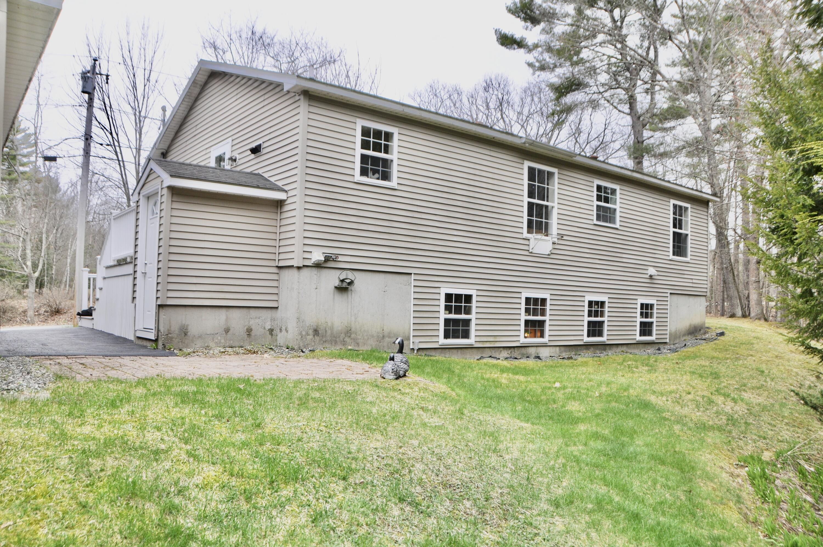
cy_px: 274
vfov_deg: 47.8
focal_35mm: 27
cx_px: 412
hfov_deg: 67.4
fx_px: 616
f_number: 5.6
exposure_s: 1/125
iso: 250
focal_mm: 18
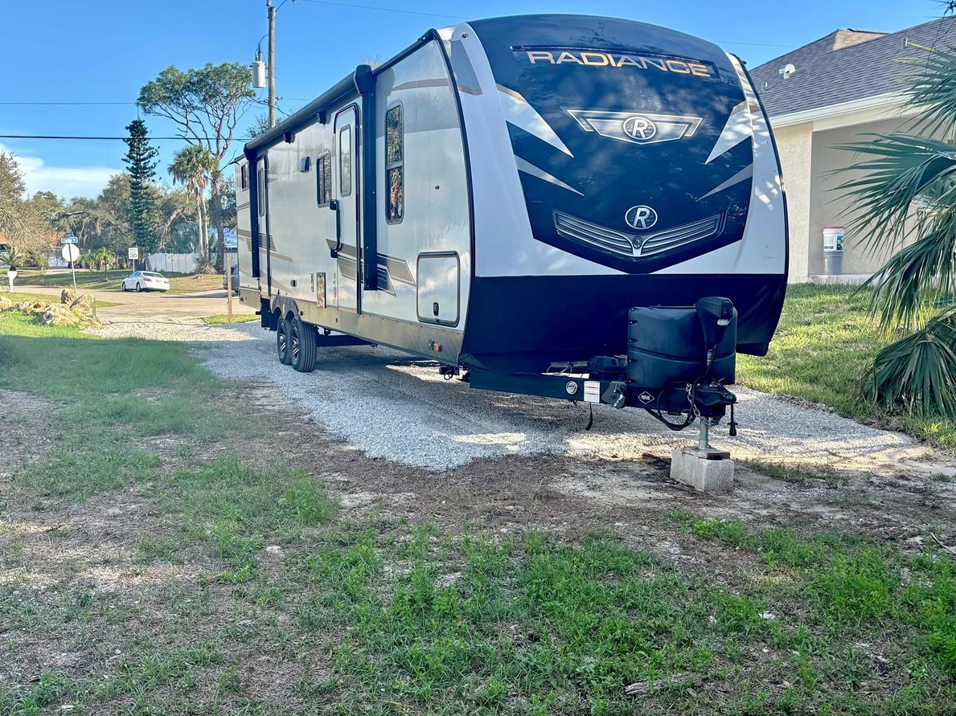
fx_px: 966
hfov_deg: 52.5
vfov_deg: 40.7
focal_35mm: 35
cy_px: 368
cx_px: 415
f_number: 1.6
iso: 50
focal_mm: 5.96
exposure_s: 1/951
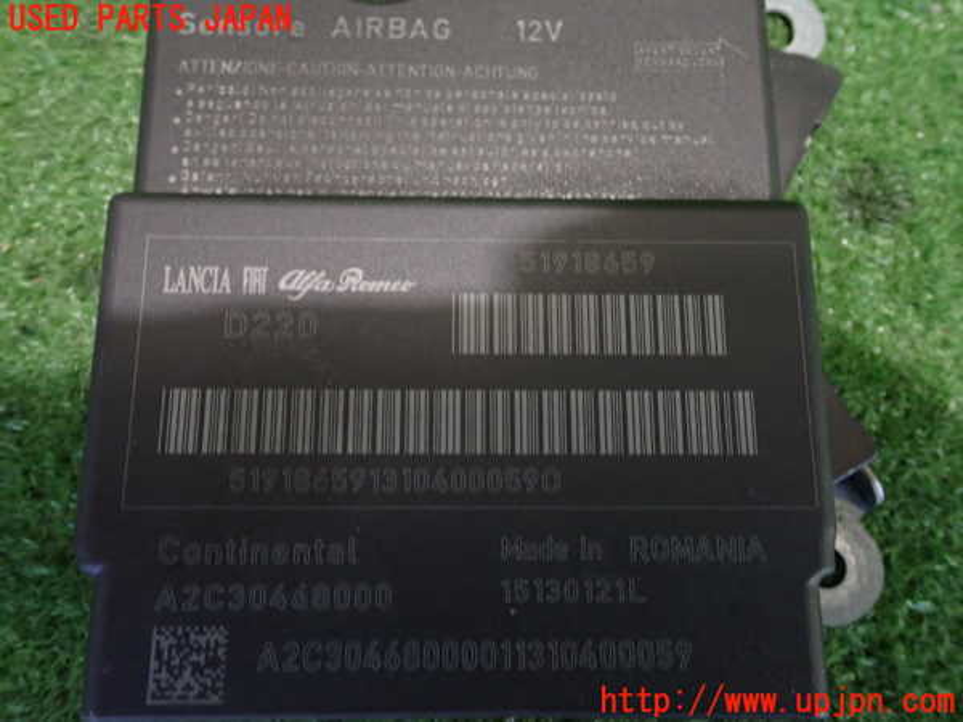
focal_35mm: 32
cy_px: 361
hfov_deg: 56.8
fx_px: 890
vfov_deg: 44.2
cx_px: 482
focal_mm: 5.79
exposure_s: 1/15
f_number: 2.4
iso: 800
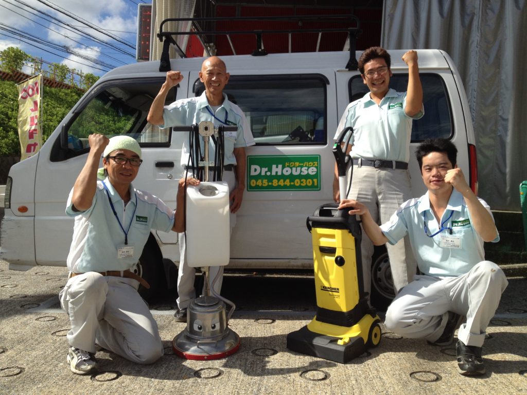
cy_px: 198
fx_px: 533
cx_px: 264
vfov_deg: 40.7
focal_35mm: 35
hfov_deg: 52.6
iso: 64
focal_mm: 4.28
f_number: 2.4
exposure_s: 1/1672
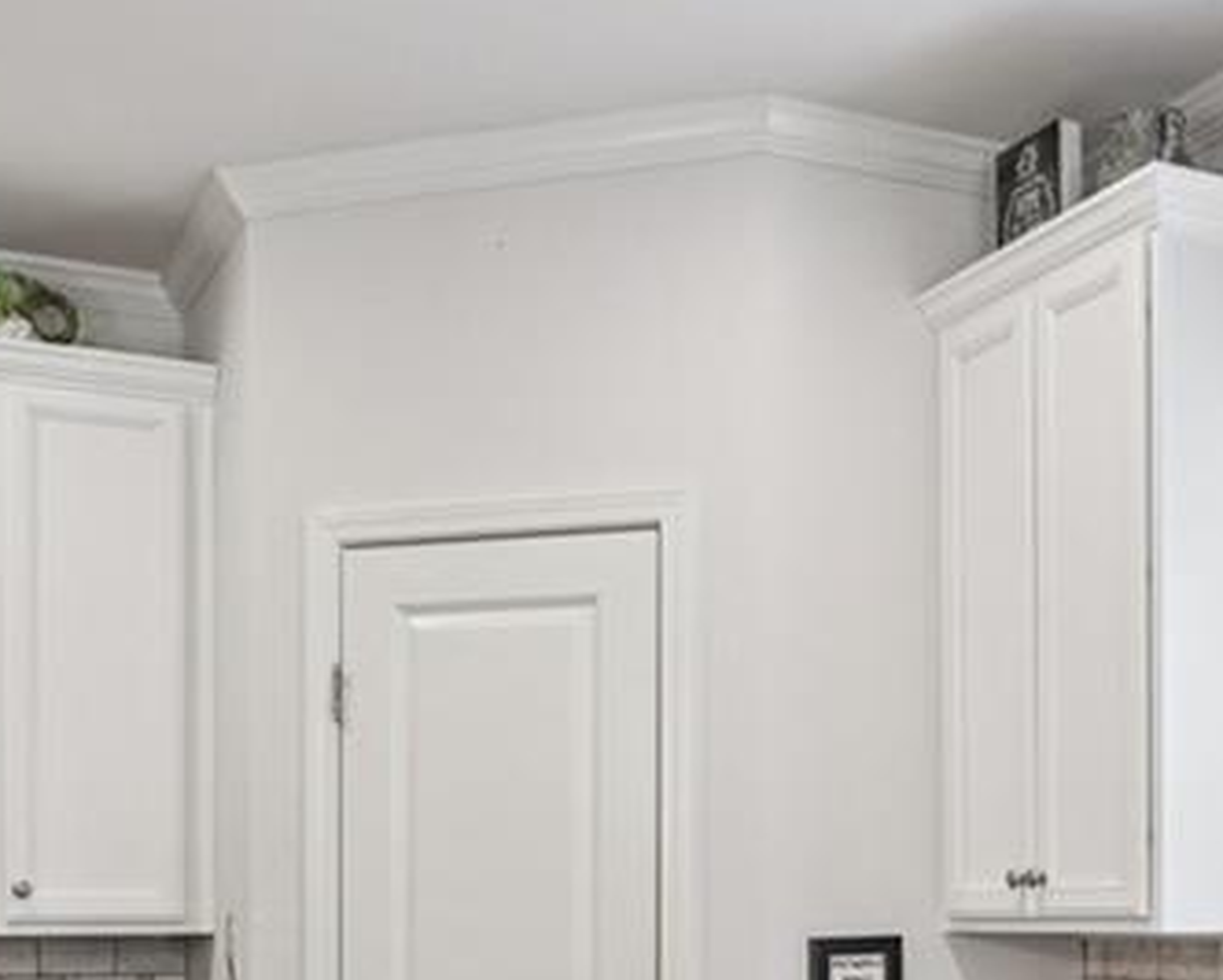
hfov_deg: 35.6
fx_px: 1883
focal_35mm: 52
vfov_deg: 27.9
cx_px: 833
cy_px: 916
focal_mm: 18
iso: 800
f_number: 8
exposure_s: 1/25
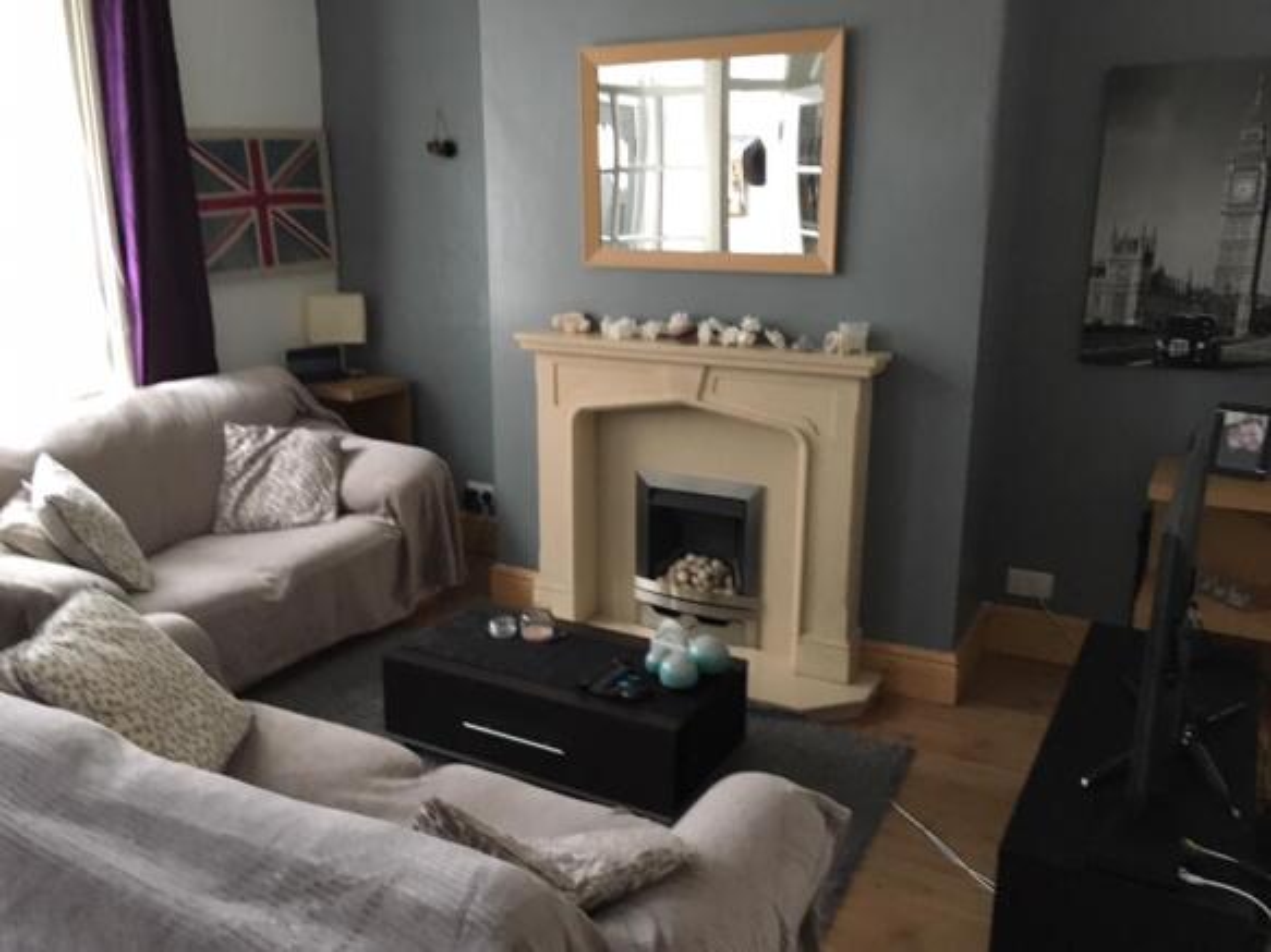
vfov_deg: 48.2
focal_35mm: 29
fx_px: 1065
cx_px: 636
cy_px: 476
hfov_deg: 61.7
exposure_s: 1/17
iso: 250
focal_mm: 4.15
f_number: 2.2
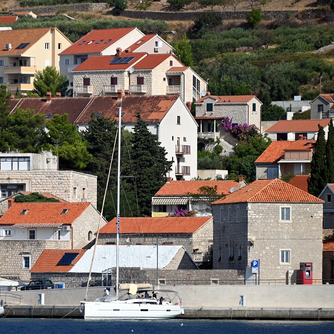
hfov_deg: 4.0
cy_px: 179
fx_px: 4792
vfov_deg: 4.0
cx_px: 66
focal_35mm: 439
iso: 125
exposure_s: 1/1000
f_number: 5.6
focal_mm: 300
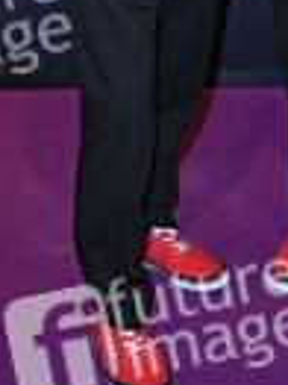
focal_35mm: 100
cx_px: 241
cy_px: -112
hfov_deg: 14.7
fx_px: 1111
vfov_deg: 18.3
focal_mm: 34
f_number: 6.3
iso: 500
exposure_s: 1/250
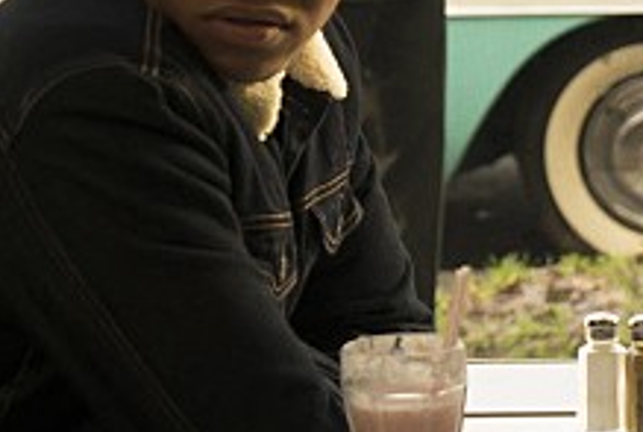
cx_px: 851
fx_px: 3490
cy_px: 317
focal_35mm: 195
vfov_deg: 7.1
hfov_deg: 10.3
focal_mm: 53
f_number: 4
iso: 2500
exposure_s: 1/160
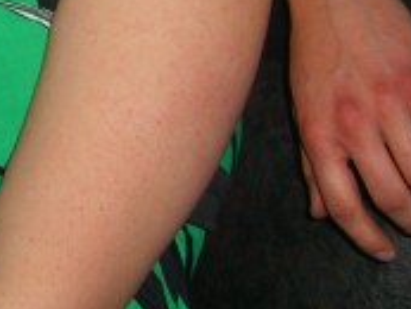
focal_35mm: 132
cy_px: -219
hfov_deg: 14.2
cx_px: -159
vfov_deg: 10.7
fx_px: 1568
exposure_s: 1/60
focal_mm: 7.9
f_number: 2.8
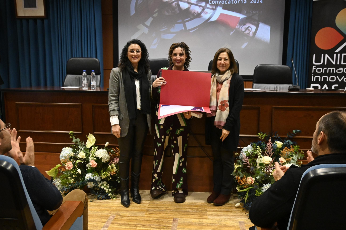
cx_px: 173
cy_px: 115
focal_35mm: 33
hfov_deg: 57.2
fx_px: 317
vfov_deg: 40.0
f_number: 5
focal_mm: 22
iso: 5000
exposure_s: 1/125
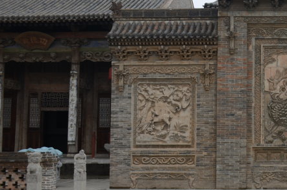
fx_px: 564
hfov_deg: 26.6
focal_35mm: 71
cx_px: 303
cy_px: 95
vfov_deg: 19.1
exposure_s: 1/160
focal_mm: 22
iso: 100
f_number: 6.3
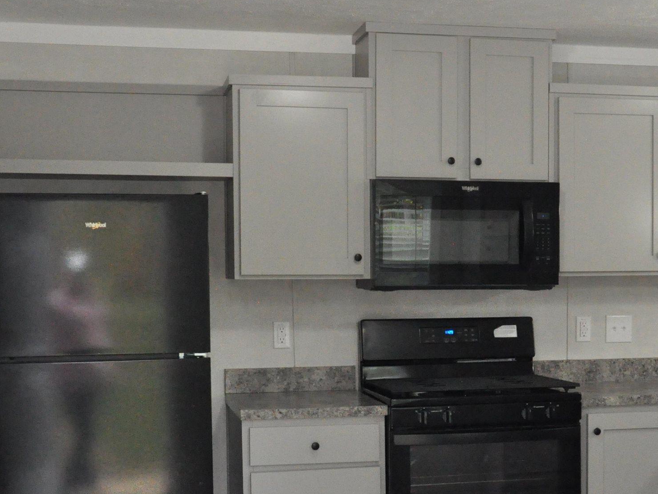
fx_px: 1140
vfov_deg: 24.3
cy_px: 338
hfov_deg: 32.0
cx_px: 427
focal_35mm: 60
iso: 3200
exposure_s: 1/80
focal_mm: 20
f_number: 8
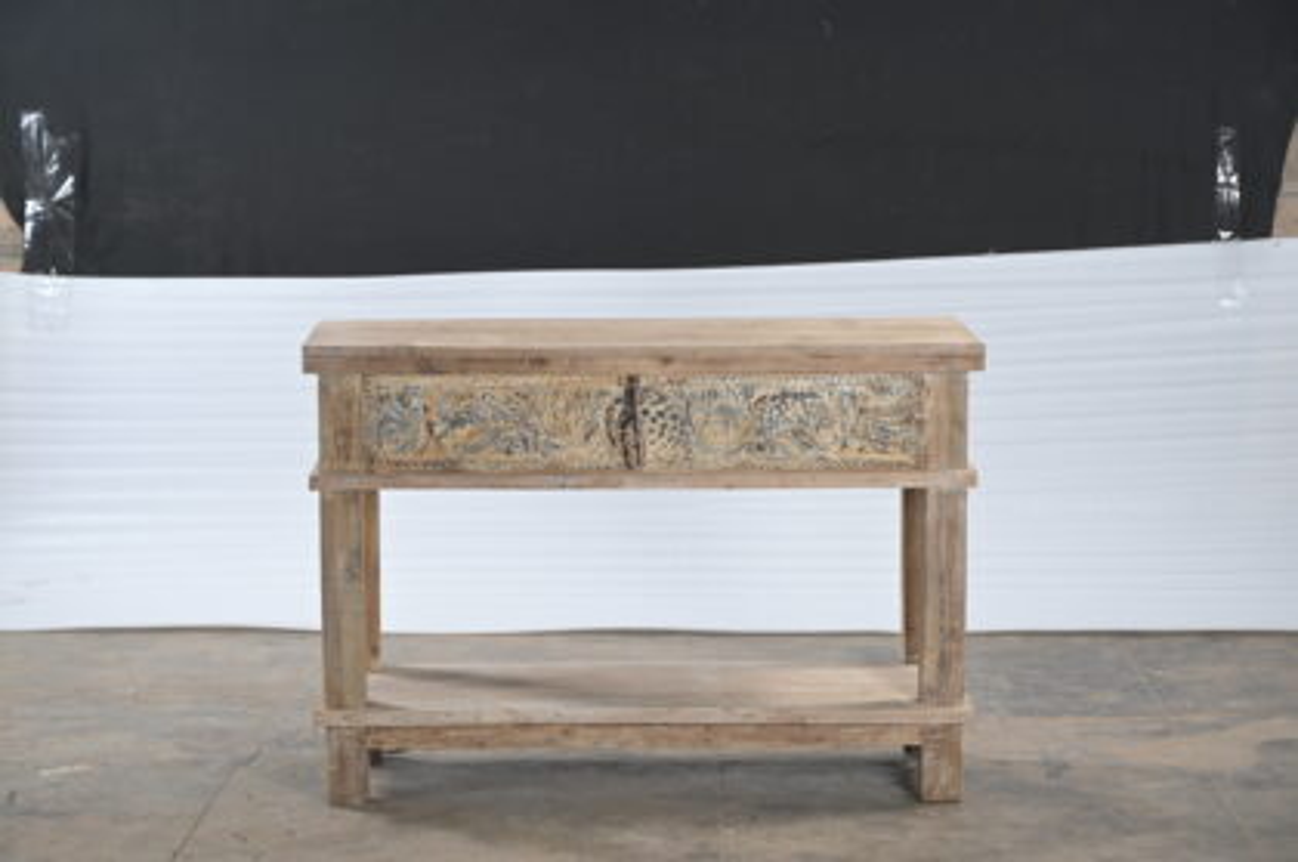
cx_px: 649
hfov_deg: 28.9
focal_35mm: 70
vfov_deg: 19.4
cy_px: 431
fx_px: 2521
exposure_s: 1/160
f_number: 6.3
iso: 200
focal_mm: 70
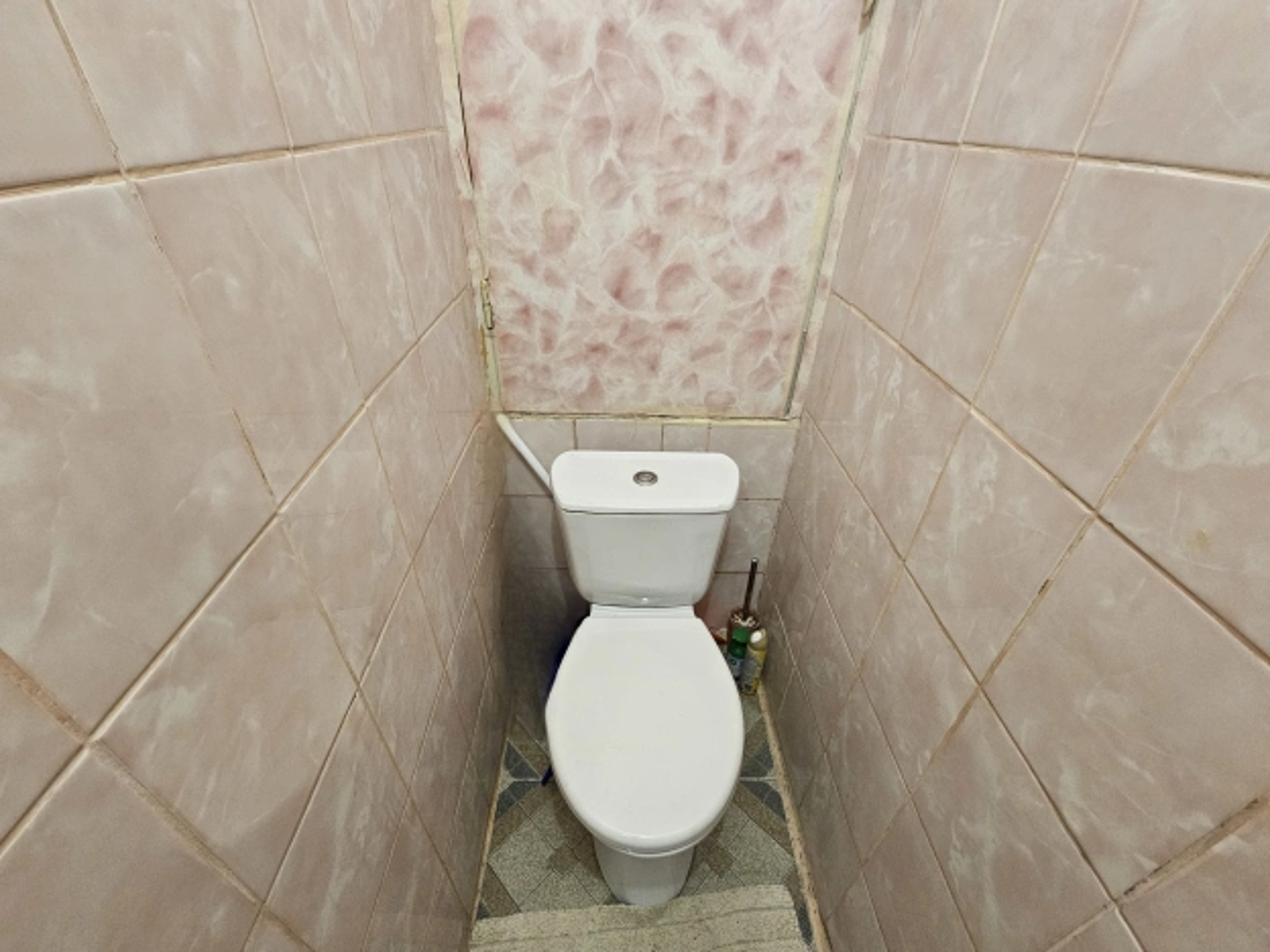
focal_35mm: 13
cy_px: 476
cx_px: 635
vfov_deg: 89.9
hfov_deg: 106.2
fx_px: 477
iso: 400
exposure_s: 1/50.3
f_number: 2.2
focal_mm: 2.2
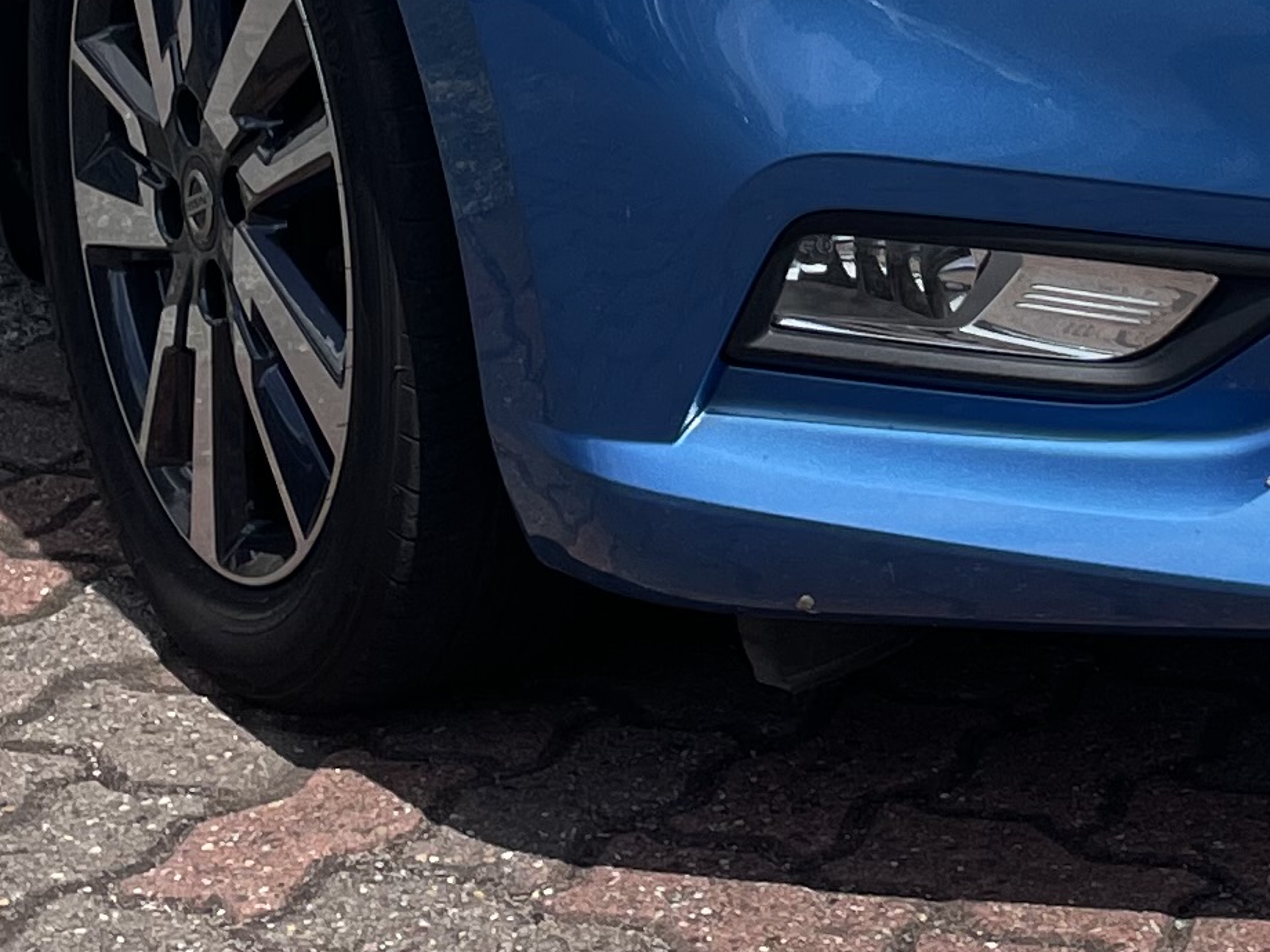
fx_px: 4182
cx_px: 1049
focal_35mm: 114
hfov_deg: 17.1
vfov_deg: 12.2
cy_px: -582
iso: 32
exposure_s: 1/3610
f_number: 1.6
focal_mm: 4.2
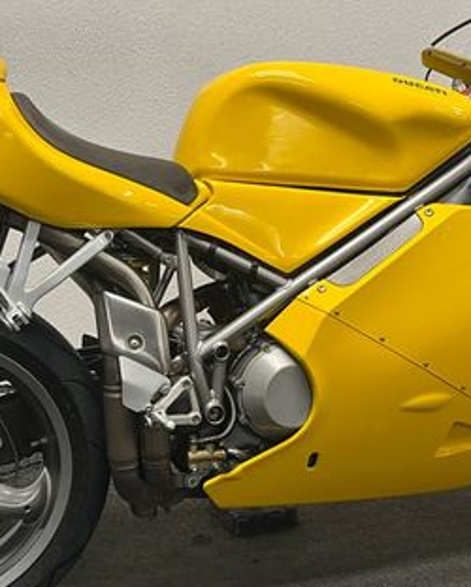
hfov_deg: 29.1
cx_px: 209
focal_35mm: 52
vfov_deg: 35.9
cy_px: 329
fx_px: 905
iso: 80
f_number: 1.6
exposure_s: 1/50
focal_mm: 5.1
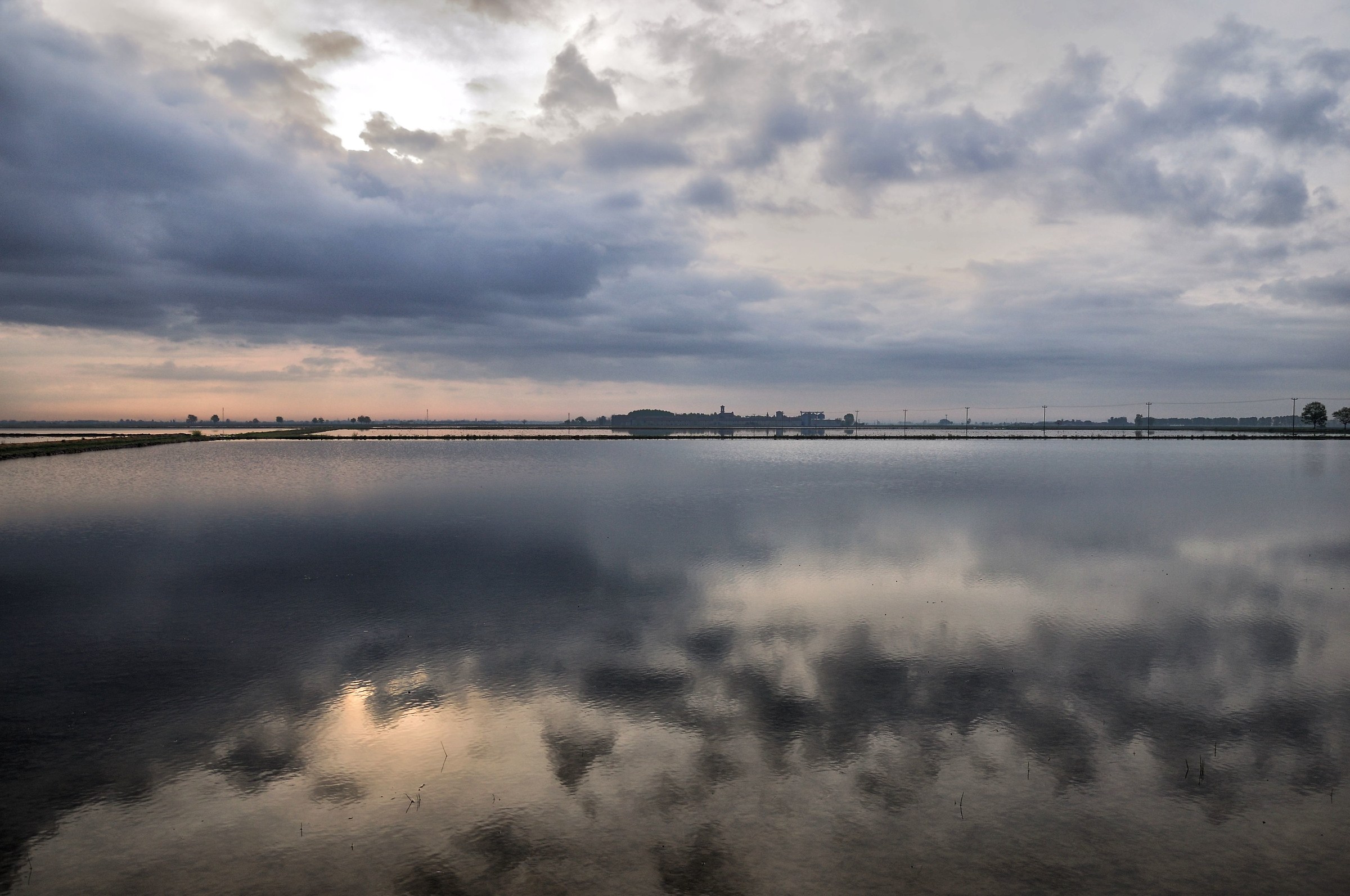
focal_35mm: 27
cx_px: 675
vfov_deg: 47.8
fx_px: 1011
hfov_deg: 67.5
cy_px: 448
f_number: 8
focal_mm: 18
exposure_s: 1/100
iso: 200
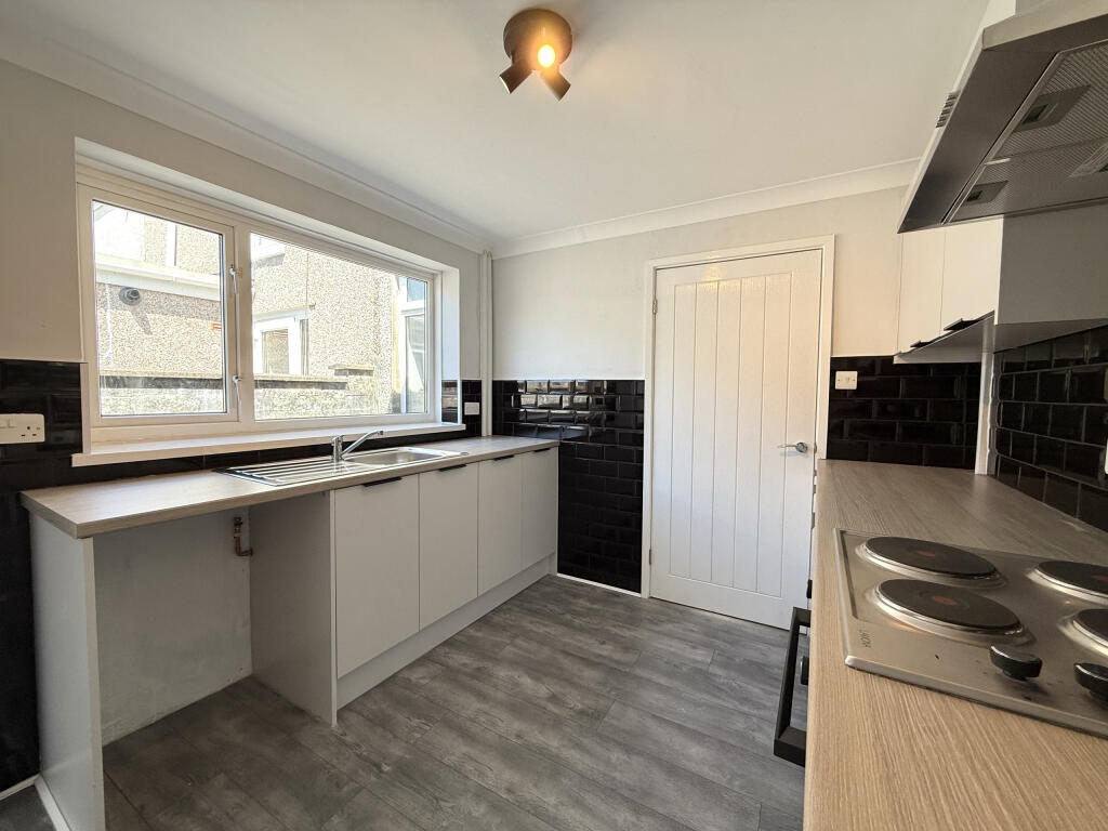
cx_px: 554
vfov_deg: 85.7
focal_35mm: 14
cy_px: 416
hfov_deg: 102.1
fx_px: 448
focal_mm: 2.22
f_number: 2.2
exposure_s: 1/100
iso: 50
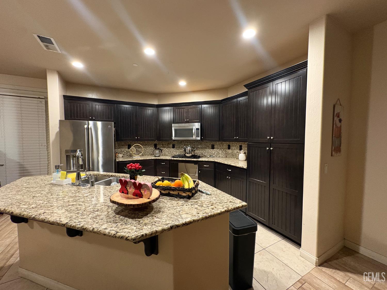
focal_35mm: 14
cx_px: 194
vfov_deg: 85.7
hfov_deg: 102.1
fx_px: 157
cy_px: 145
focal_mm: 2.22
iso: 640
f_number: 2.2
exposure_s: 1/40
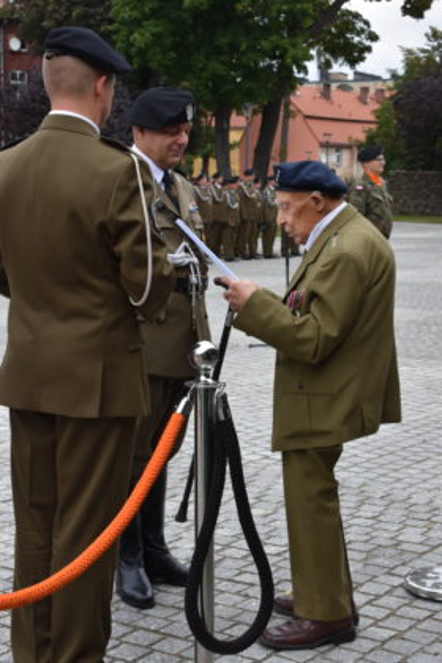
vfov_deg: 29.9
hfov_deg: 20.2
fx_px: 1243
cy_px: 332
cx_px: 221
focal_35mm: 68
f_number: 8
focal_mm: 45
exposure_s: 1/500
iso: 500
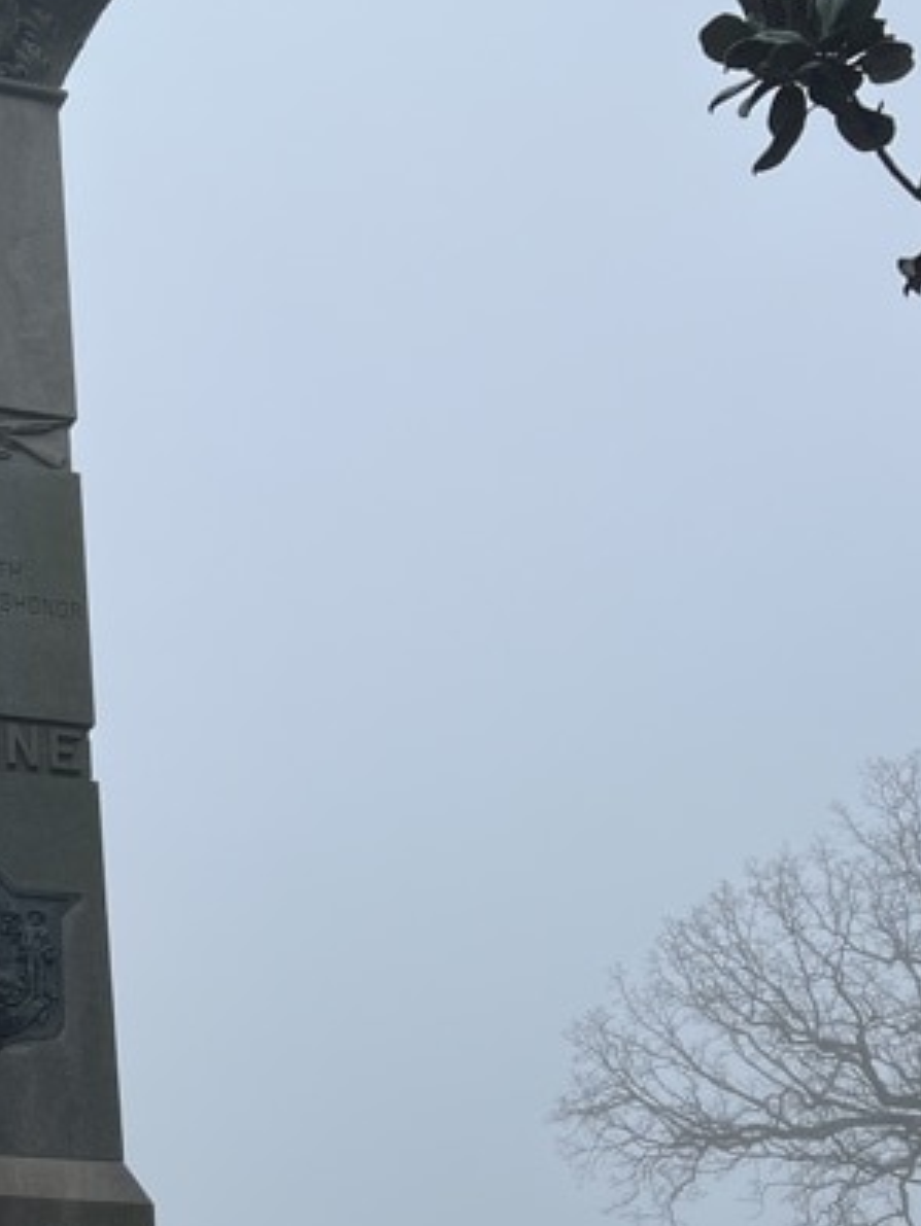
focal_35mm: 67
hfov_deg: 21.0
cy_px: 852
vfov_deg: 28.7
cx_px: -59
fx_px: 2376
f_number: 1.5
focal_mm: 5.7
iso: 50
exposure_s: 1/2994
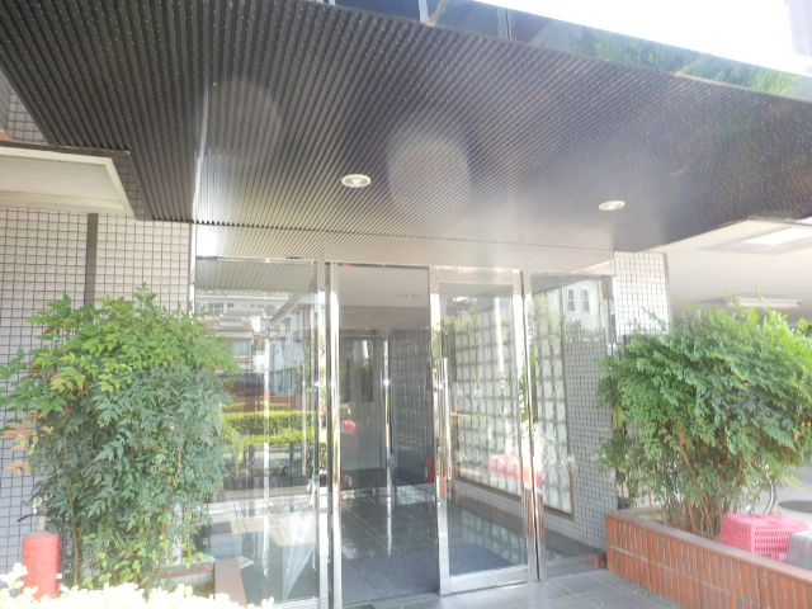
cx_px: 406
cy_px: 304
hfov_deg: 71.6
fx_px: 563
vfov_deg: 56.8
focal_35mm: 24
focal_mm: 4.2
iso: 80
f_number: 3
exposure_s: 1/30
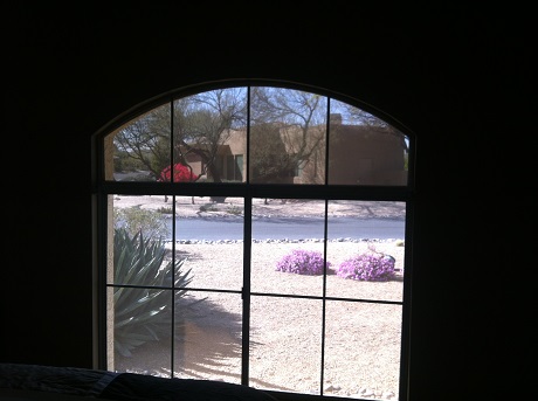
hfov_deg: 52.7
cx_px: 269
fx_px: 543
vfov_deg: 40.6
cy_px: 200
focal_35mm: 35
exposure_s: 1/60
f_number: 2.8
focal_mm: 3.85
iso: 80
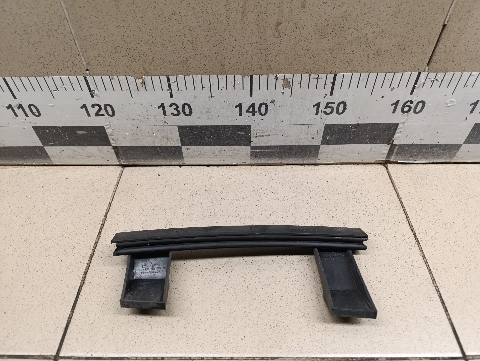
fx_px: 319
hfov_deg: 73.8
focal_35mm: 23
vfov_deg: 59.0
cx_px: 240
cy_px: 180
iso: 500
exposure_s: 1/100
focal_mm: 6.14
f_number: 1.6
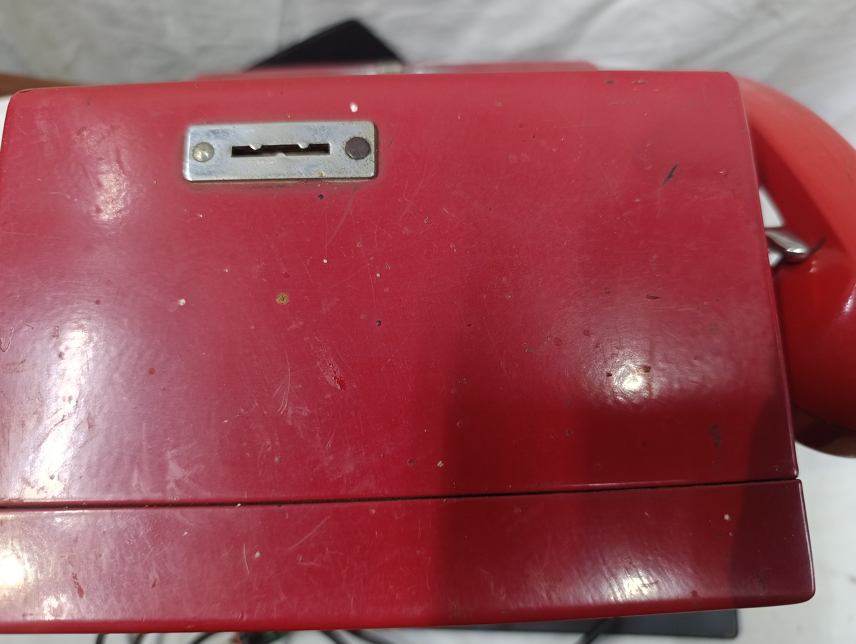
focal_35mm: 23
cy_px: 322
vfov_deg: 59.0
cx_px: 428
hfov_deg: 73.8
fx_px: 570
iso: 1188
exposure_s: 1/25
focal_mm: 6.11
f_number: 1.65
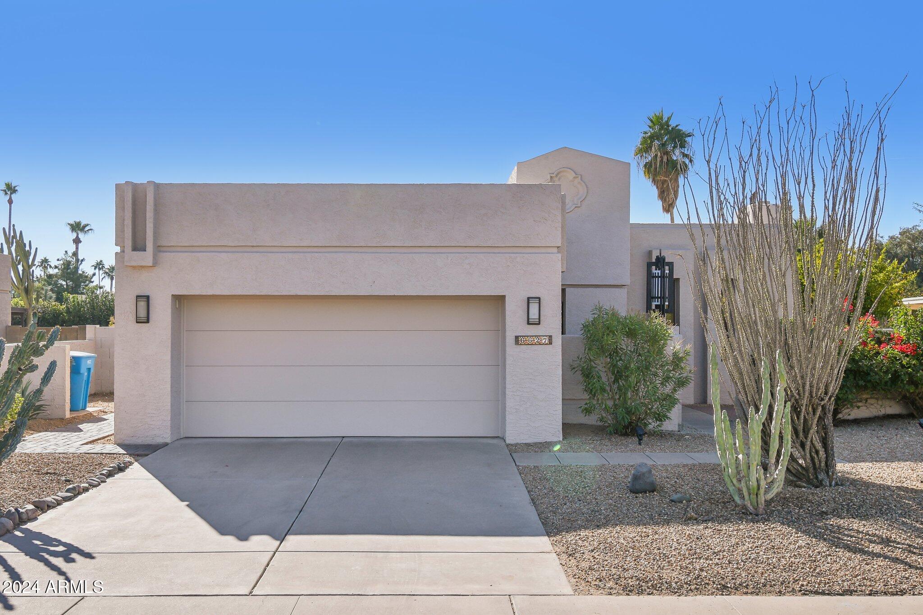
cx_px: 462
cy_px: 308
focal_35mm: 40
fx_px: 1025
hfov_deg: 48.5
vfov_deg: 33.4
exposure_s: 1/250
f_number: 10
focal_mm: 20
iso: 100
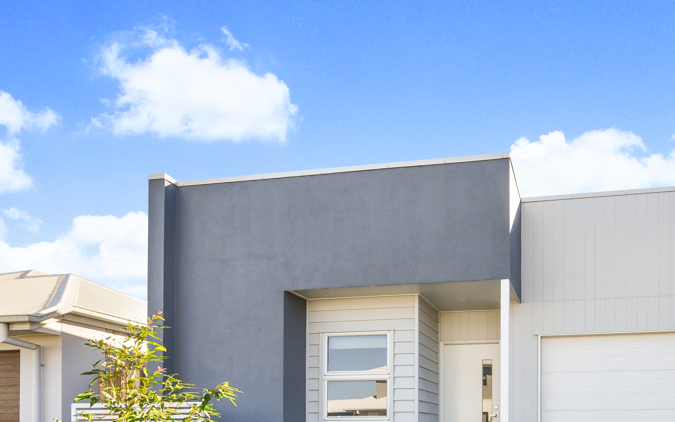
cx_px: 489
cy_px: 372
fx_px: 515
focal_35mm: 28
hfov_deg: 63.4
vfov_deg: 41.4
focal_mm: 16
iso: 250
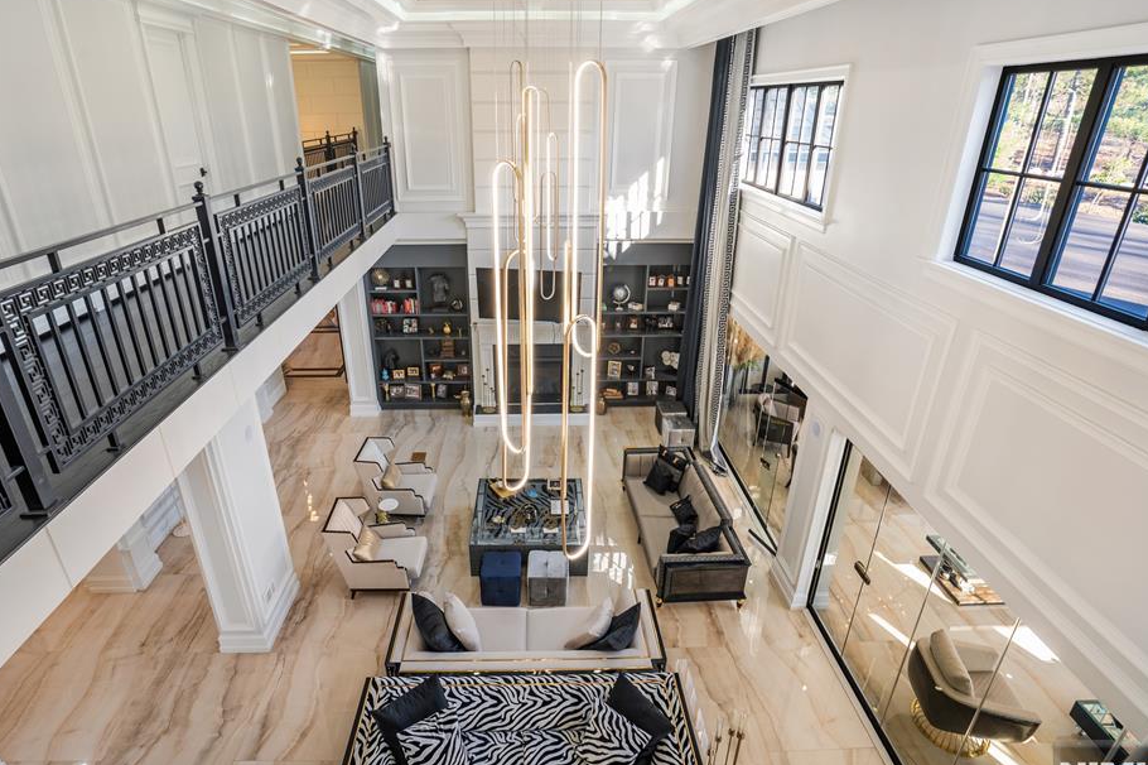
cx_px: 536
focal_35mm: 18
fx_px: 574
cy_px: 371
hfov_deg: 89.9
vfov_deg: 67.3
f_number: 8
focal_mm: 16
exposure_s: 1/8
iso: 160
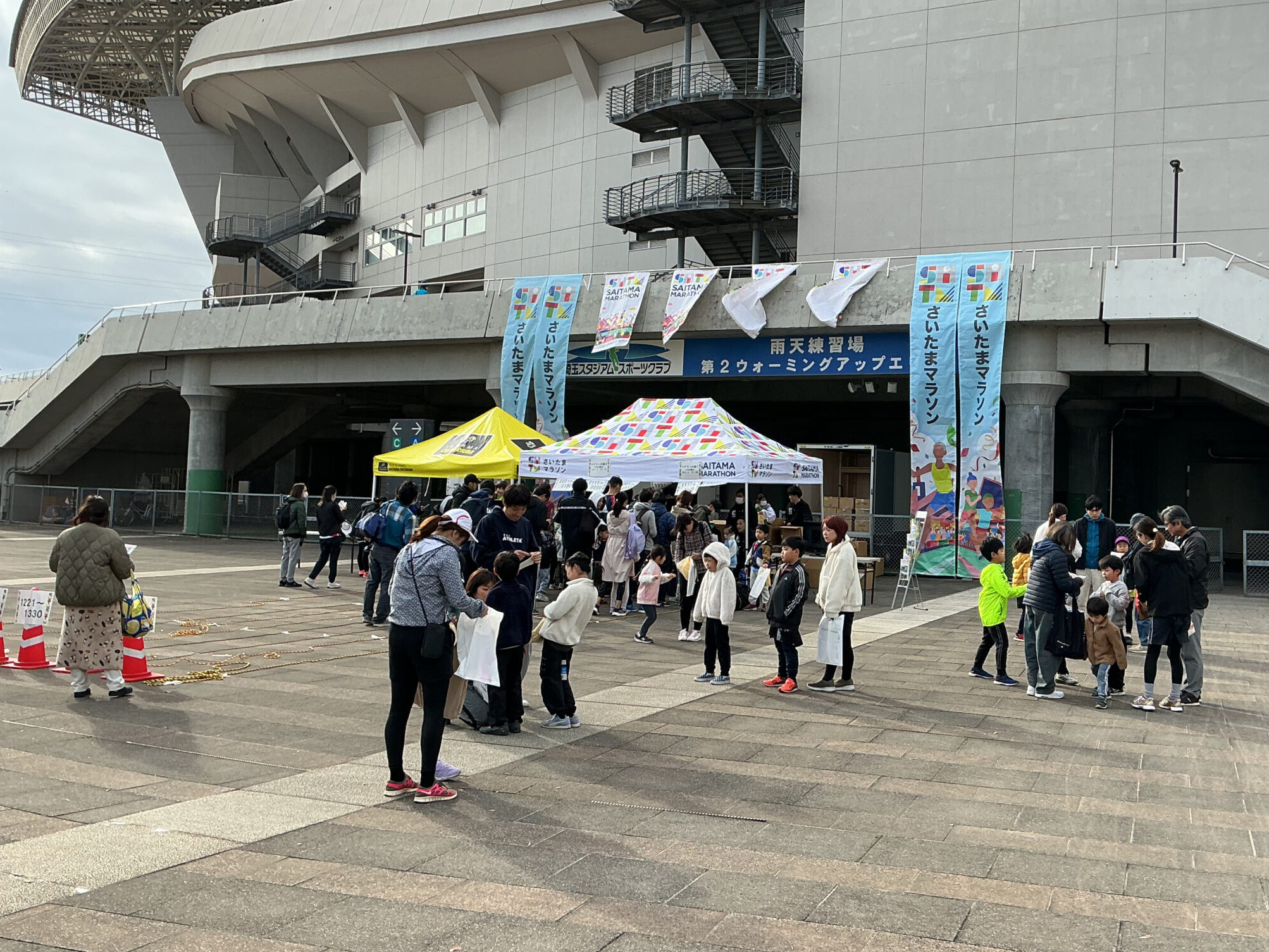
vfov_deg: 38.6
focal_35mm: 37
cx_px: 751
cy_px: 427
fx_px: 1357
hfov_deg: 49.9
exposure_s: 1/700
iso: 25
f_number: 1.8
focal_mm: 3
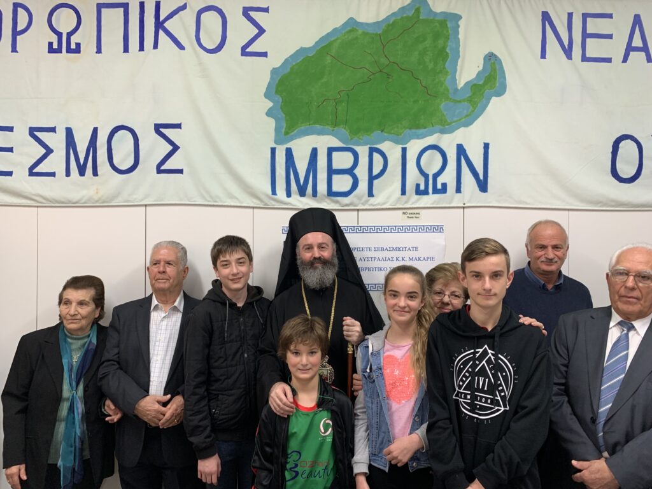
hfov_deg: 67.3
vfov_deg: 53.1
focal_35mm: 26
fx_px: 490
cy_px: 244
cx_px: 326
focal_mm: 4.25
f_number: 1.8
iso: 125
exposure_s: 1/50
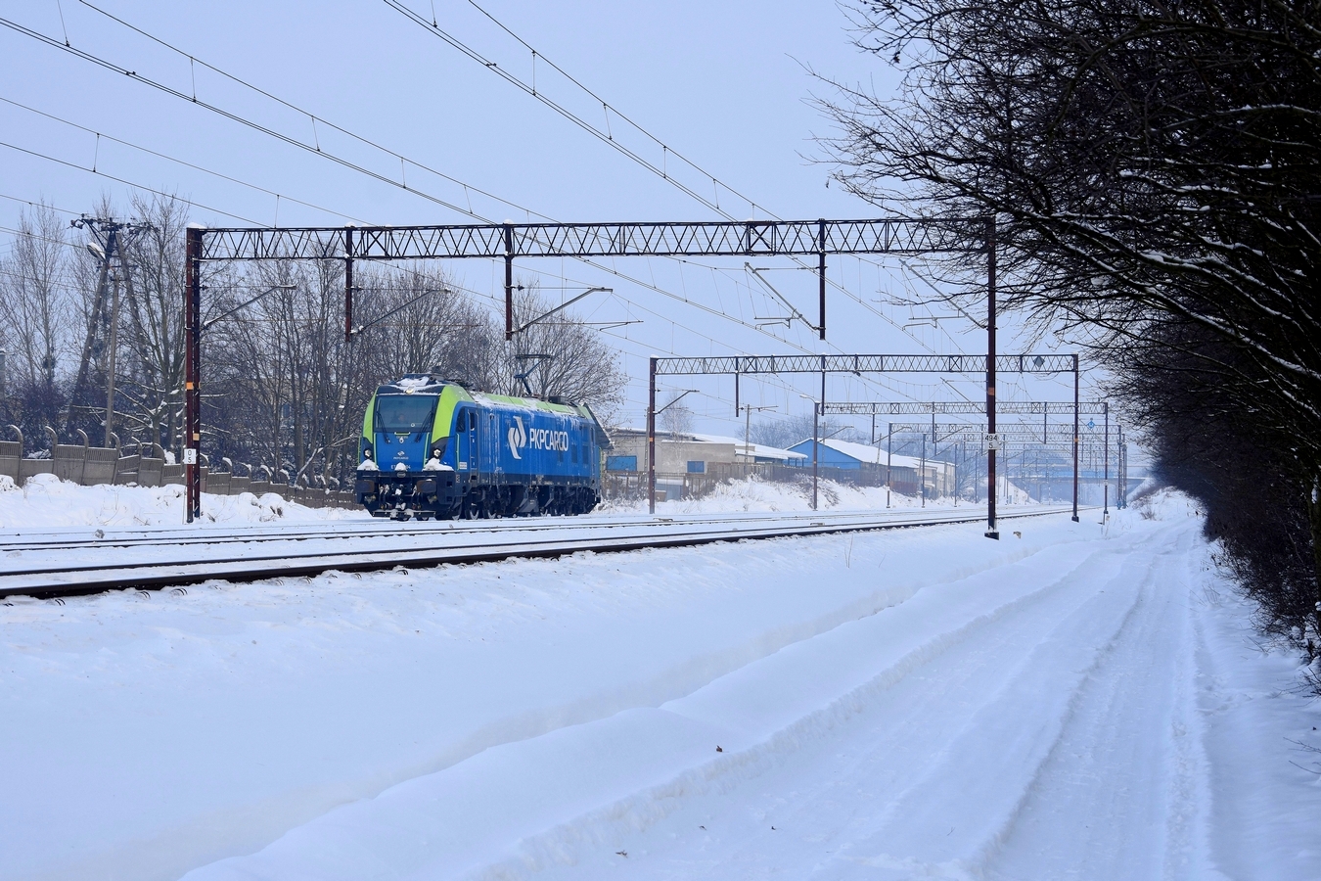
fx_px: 2312
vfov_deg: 21.6
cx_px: 660
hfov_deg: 31.9
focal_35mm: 63
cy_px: 440
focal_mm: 42
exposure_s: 1/400
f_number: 6.3
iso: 250
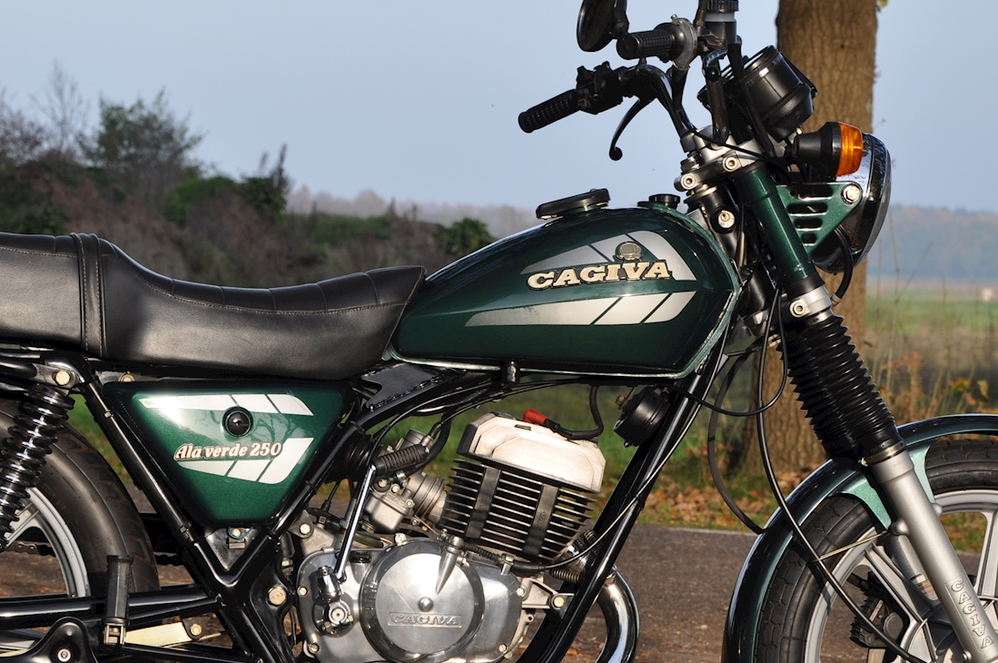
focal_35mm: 152
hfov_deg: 13.5
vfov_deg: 9.0
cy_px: 391
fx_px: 4209
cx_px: 411
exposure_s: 1/250
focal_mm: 58
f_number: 8
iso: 200
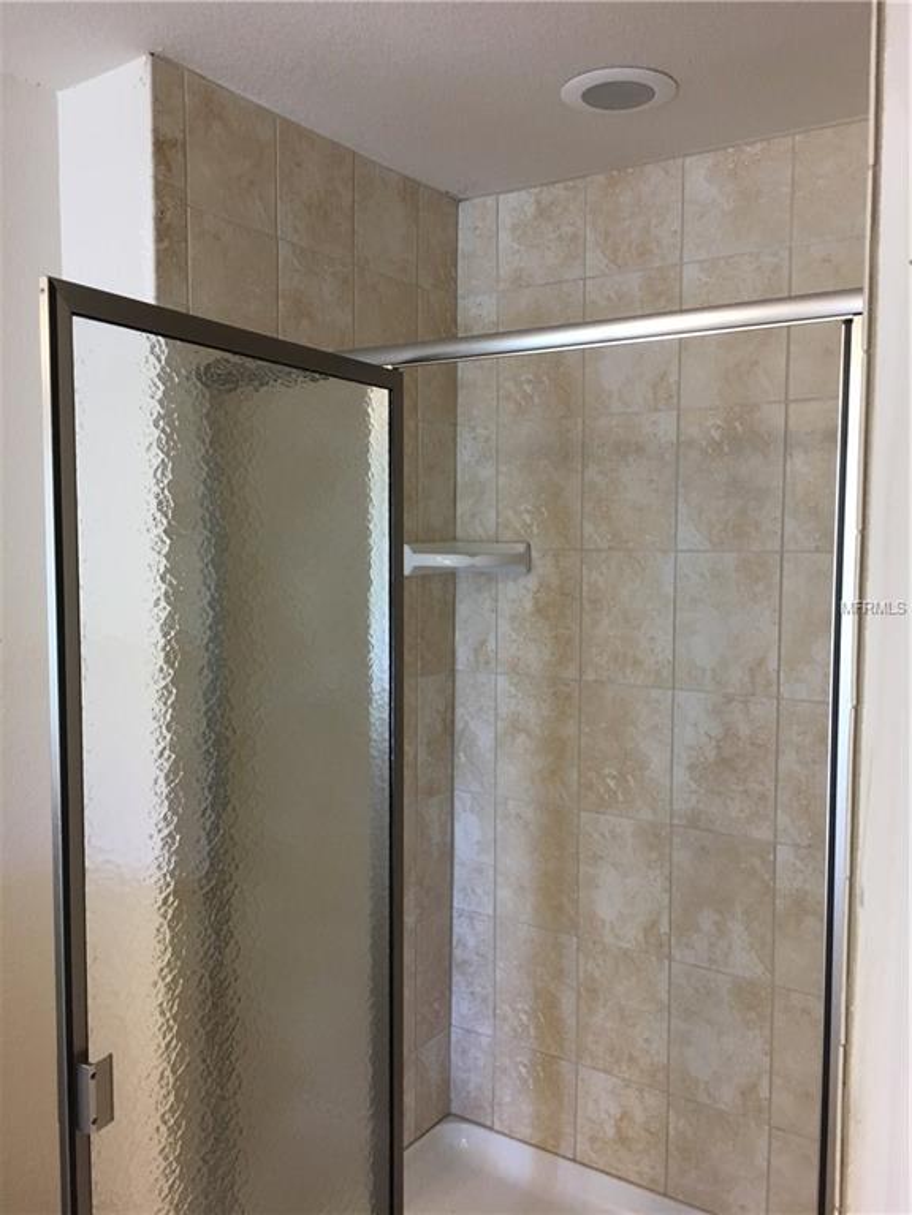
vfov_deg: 61.7
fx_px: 1019
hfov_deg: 48.2
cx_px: 456
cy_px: 608
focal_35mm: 29
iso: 50
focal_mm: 4.15
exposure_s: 1/15
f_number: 2.2
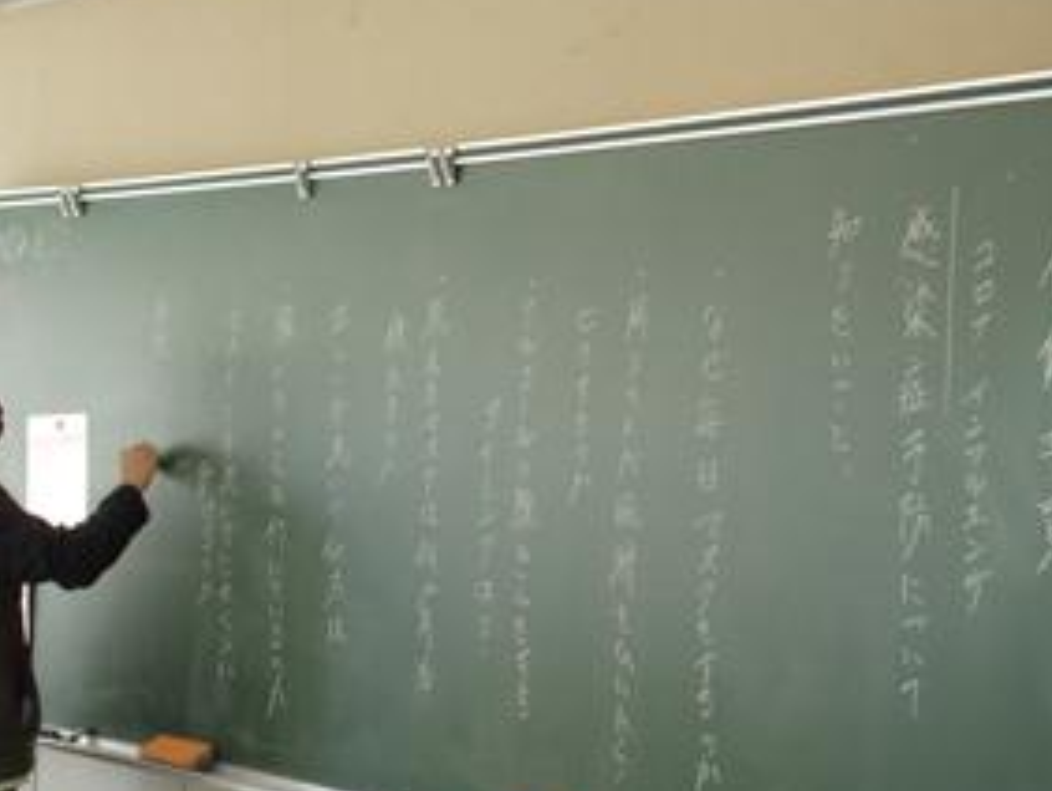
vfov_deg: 23.7
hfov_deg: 31.1
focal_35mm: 62
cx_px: 645
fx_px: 1886
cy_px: 377
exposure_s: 1/80
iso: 200
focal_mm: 9
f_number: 4.5
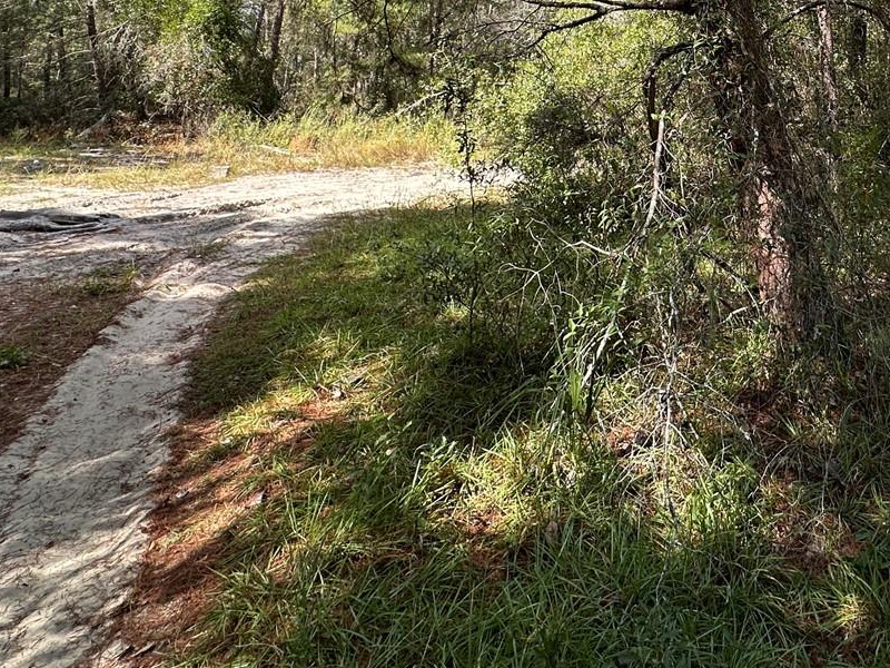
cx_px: 750
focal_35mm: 28
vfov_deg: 43.2
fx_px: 720
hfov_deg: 57.2
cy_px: 9
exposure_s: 1/271
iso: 40
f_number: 2.2
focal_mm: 2.22
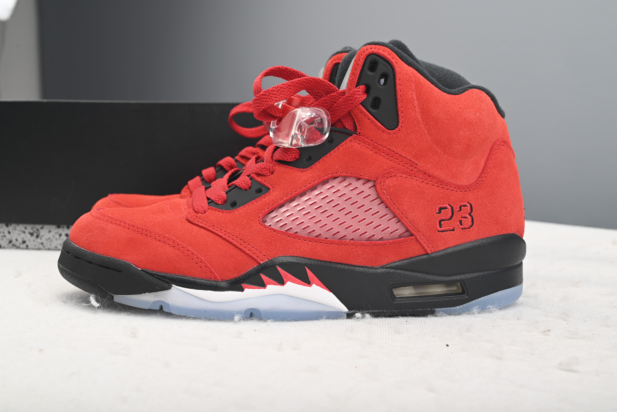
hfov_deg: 39.6
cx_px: 308
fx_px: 857
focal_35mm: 50
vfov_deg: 27.0
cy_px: 206
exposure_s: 1/200
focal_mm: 50
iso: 100
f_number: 10
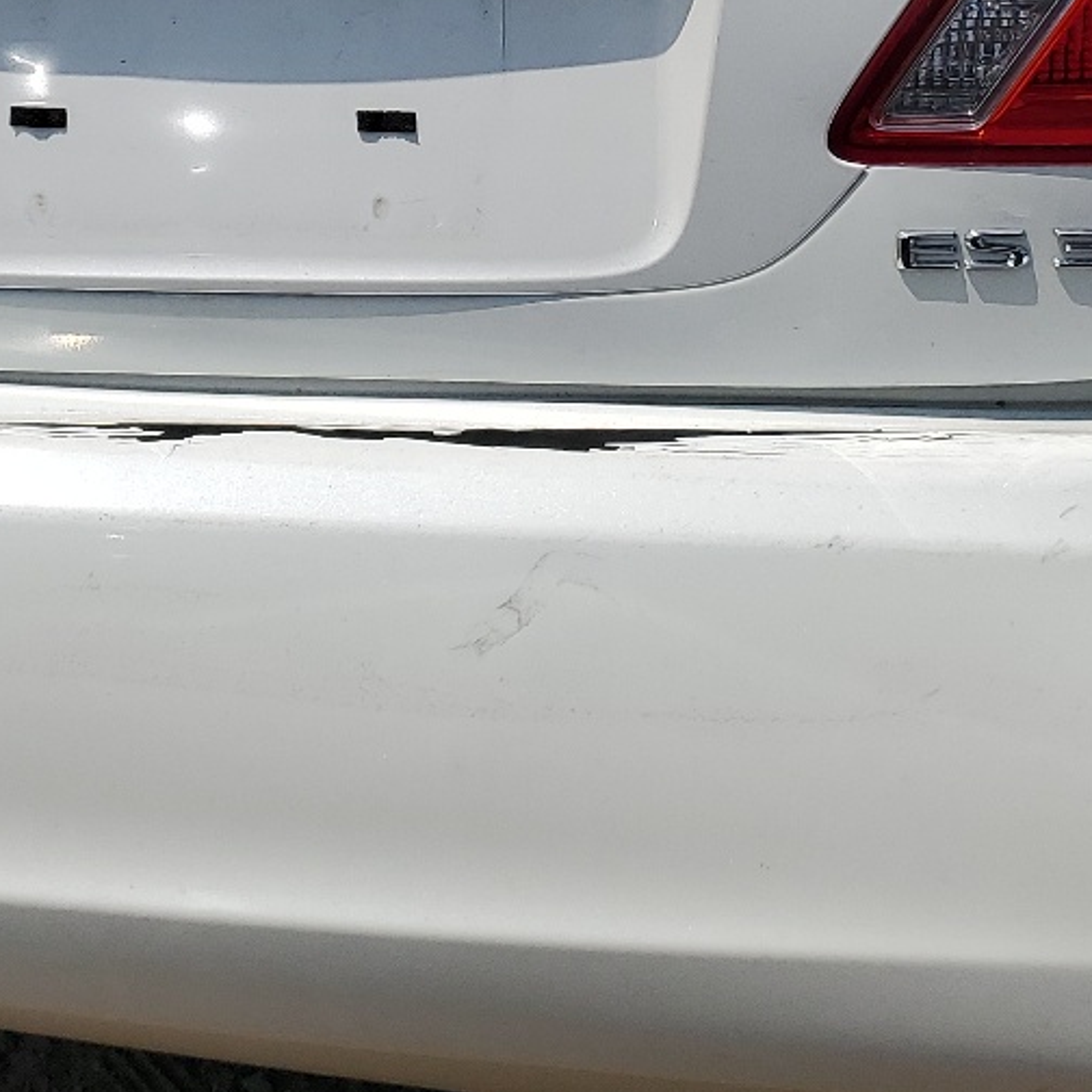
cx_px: 321
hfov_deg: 23.5
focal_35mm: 73
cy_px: -37
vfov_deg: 22.6
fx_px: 2605
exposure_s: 1/10000
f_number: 1.5
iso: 51
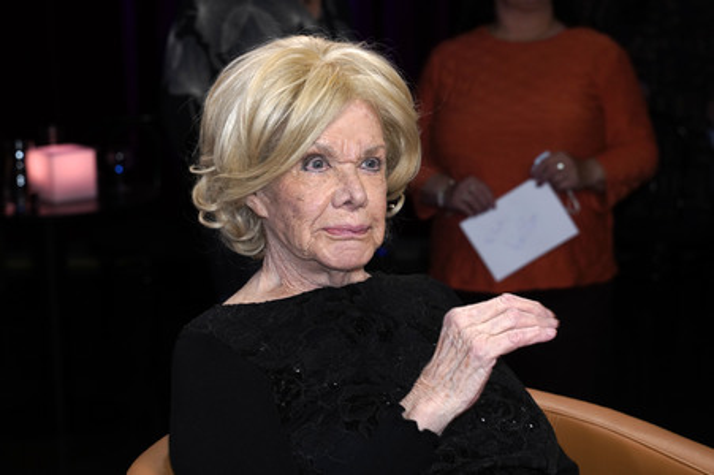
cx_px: 357
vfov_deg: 18.2
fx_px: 1486
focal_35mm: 75
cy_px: 238
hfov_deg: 27.0
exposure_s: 1/125
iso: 1600
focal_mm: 75
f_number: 6.3
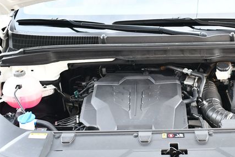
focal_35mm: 60
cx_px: 163
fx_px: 392
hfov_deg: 33.0
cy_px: 87
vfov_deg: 22.6
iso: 800
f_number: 3.8
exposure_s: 1/200
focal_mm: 20
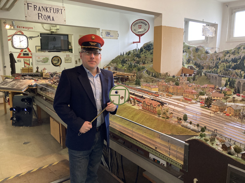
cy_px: 92
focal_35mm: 28
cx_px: 122
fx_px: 198
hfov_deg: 63.4
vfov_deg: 49.7
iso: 200
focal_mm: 3.99
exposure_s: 1/50
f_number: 1.8
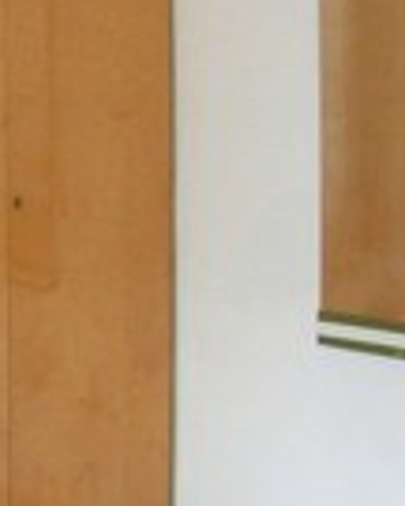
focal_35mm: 127
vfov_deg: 15.0
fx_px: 1903
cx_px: -274
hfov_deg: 11.4
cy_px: 440
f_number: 2.6
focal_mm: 5.8
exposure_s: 1/125
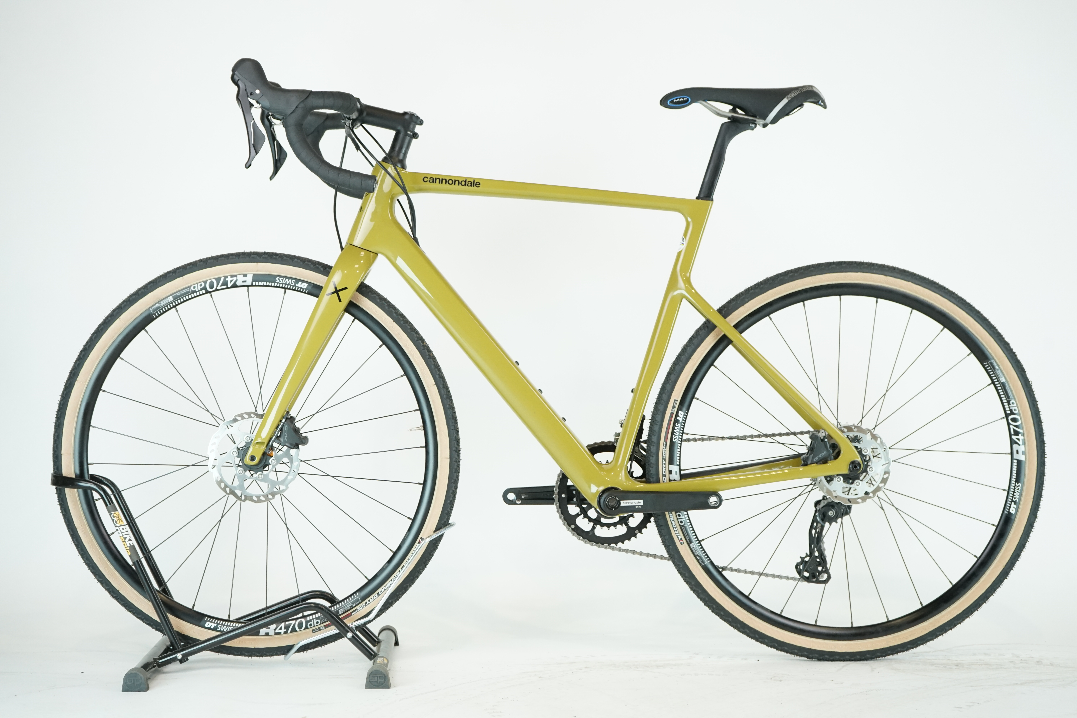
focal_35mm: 58
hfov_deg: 34.5
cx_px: 538
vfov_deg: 23.4
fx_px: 1735
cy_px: 359
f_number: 6.3
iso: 2000
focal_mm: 58
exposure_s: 1/200
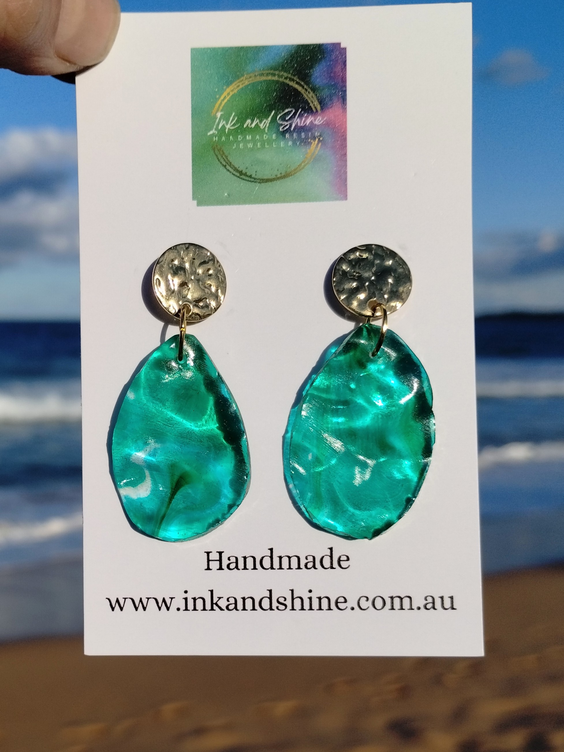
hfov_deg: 49.8
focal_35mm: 28
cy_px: 376
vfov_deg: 63.4
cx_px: 282
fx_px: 608
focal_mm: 4.27
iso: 100
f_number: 1.8
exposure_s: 1/1301
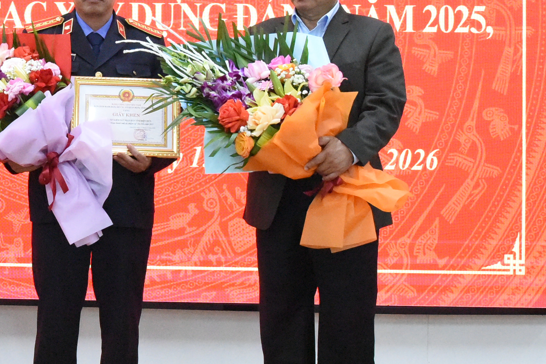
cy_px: 51
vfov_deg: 13.6
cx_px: 41
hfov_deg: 20.0
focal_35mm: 100
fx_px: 1516
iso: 12800
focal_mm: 34
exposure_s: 1/500
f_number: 6.3
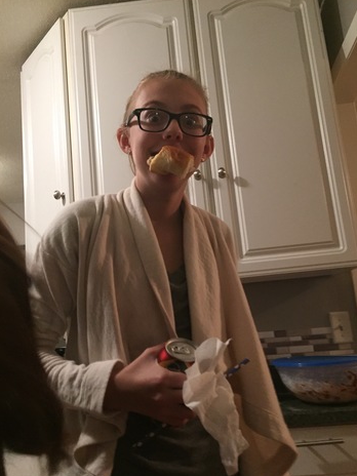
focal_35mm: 30
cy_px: 243
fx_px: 413
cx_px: 183
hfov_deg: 46.8
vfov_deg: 60.0
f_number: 2.2
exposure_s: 1/24
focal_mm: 4.15
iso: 250
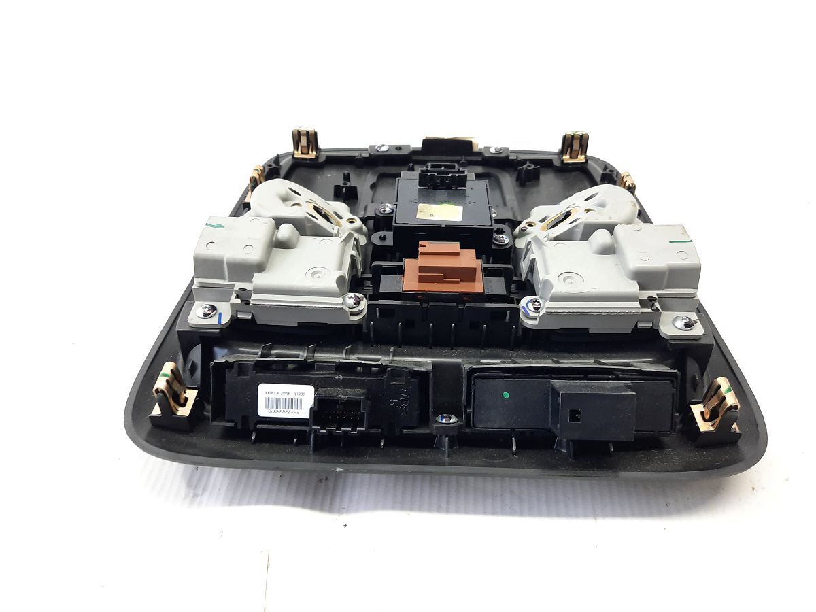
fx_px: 589
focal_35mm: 25
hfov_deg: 69.4
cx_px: 408
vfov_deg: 54.9
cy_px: 306
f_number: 2
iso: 200
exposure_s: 1/50
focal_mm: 4.6
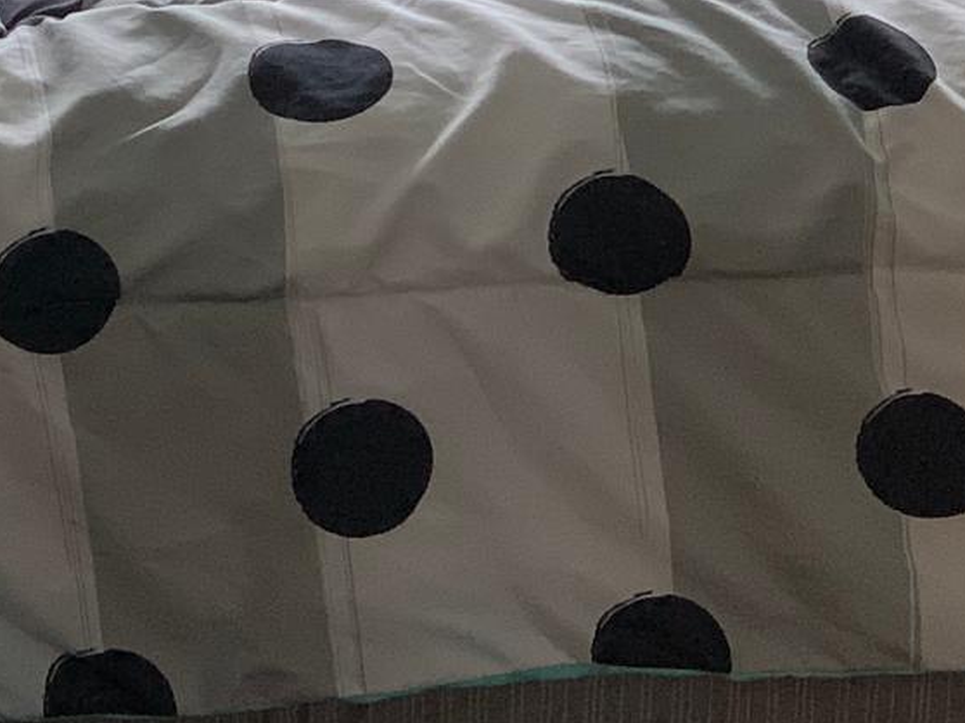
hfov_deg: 10.3
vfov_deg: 7.7
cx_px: -35
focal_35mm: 191
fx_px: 5322
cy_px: -35
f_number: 2.4
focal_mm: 6
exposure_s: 1/120
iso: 80
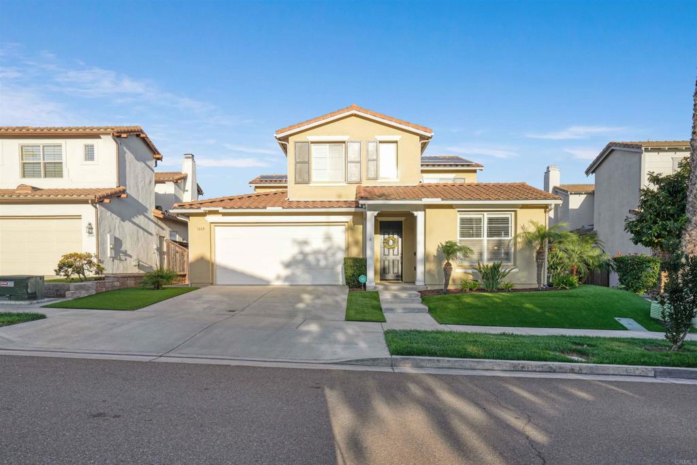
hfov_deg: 81.2
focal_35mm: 21
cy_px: 232
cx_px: 348
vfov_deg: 59.5
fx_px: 407
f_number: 5
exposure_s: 1/640
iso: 160
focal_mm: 21
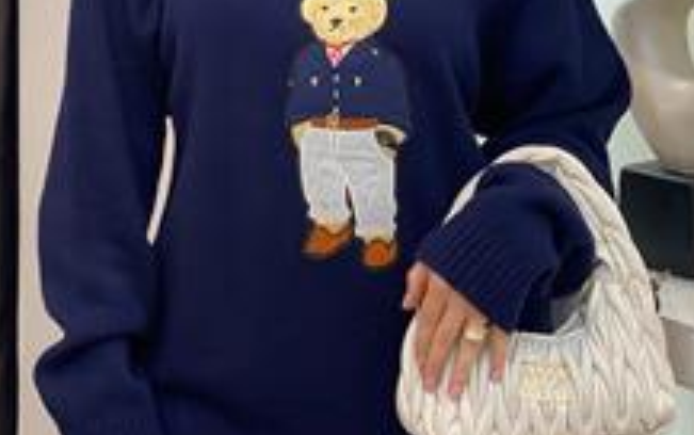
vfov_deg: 12.4
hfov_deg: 19.8
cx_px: 285
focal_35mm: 105
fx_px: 1987
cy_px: 30
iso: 160
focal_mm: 6
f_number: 2
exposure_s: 1/100
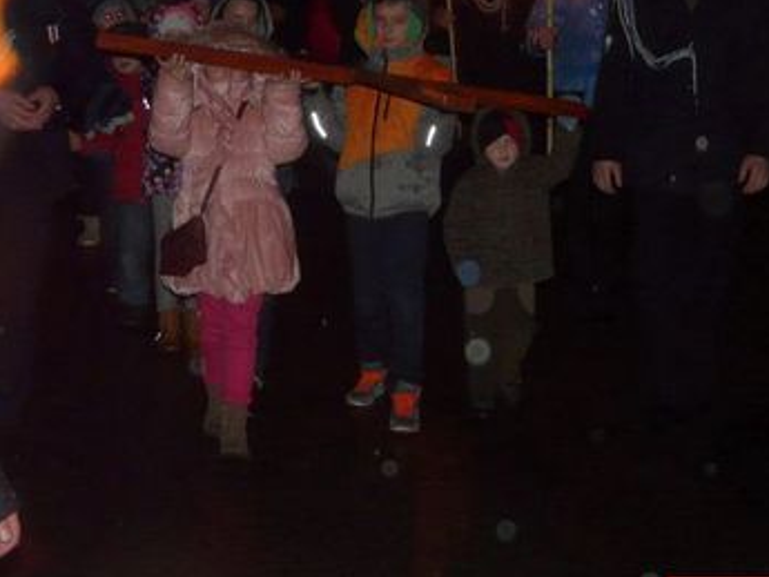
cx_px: 341
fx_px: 1956
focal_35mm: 88
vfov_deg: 16.7
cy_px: 150
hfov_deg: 22.2
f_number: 3.2
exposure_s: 1/8
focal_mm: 7.5
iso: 200
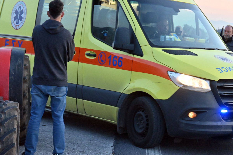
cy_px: 78
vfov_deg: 18.2
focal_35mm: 75
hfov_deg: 27.0
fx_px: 485
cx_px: 116
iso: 3200
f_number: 6.3
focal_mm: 50
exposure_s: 1/400
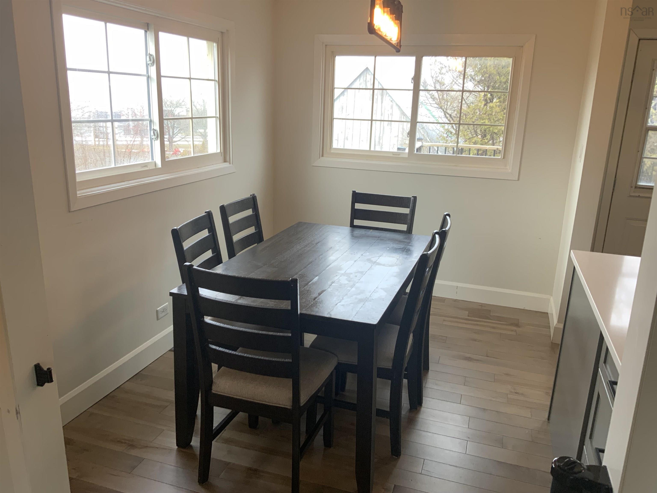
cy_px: 246
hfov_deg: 61.7
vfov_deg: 48.2
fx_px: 550
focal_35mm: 29
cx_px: 328
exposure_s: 1/120
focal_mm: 3
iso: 20
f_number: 1.8
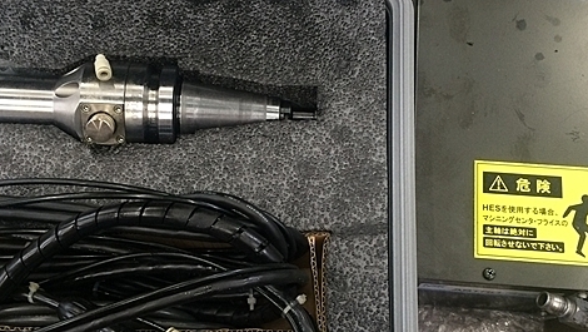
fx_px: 671
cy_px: 236
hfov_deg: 47.3
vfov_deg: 27.5
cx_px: 294
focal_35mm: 43
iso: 125
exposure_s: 1/30
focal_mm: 4.15
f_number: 2.2
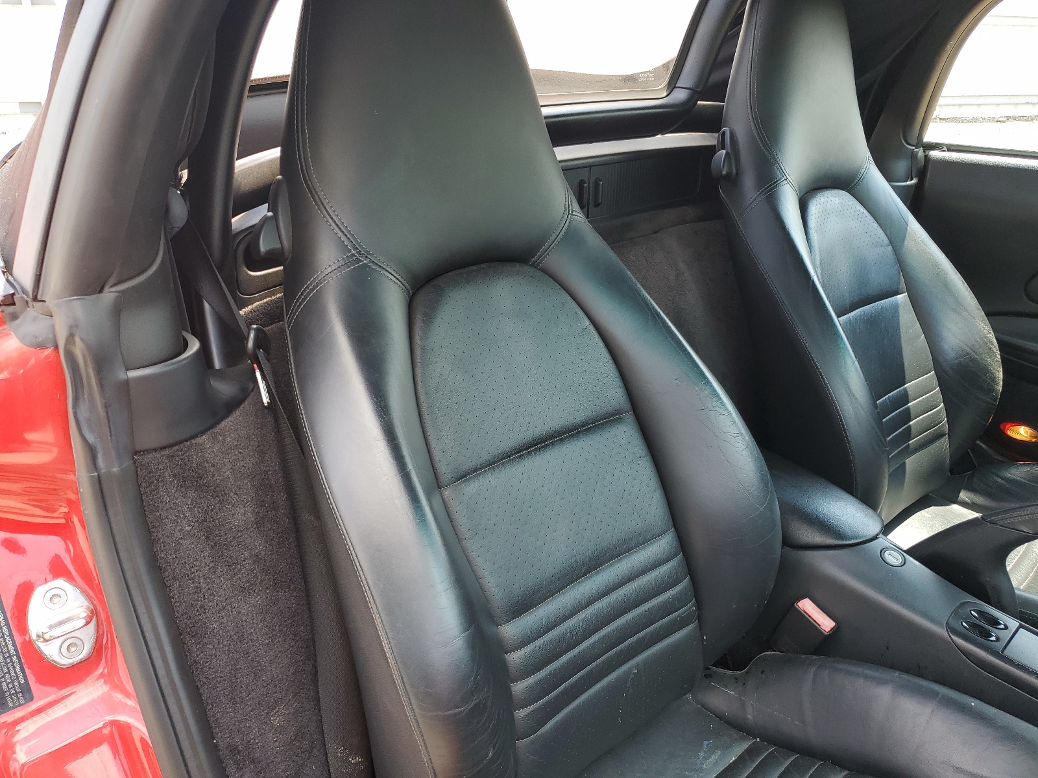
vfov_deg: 53.1
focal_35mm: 26
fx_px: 780
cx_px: 519
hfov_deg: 67.3
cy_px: 389
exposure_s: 1/208
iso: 50
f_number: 1.5
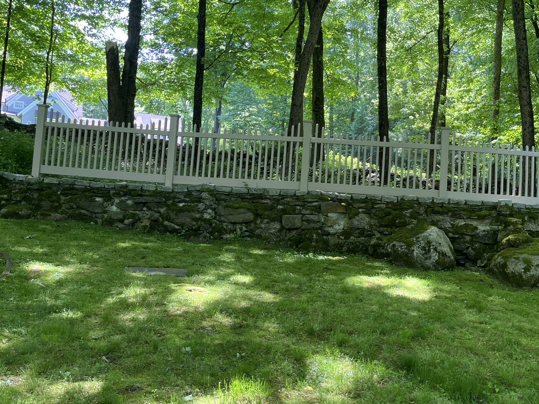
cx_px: 372
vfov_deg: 37.7
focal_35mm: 38
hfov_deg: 47.9
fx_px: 592
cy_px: 173
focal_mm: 5.1
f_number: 1.6
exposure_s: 1/123
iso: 40
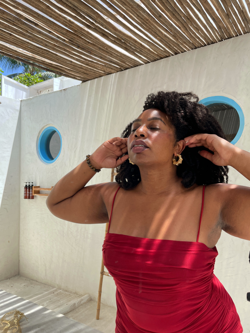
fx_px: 250
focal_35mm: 26
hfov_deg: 53.1
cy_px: 166
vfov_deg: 67.3
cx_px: 125
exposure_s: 1/875
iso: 50
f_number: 1.6
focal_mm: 4.2
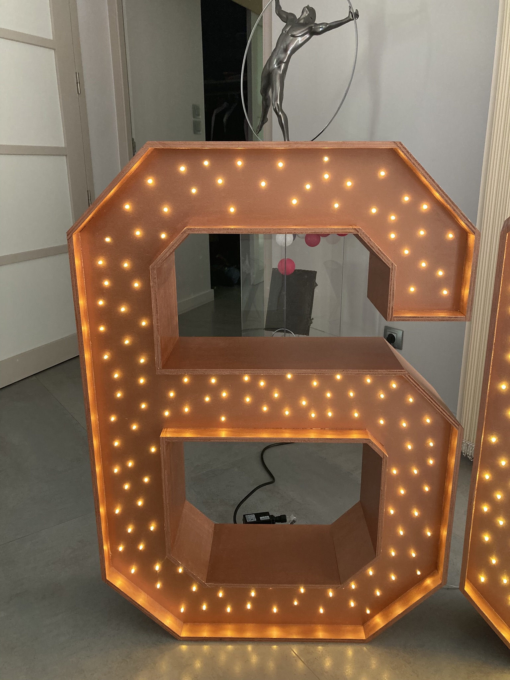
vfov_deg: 63.4
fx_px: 550
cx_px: 255
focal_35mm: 28
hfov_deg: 49.7
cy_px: 340
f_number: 1.8
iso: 200
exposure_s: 1/58
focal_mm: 3.99
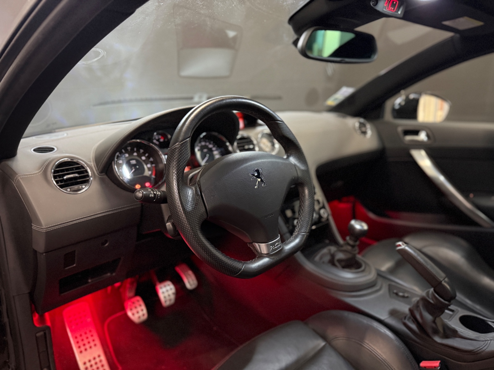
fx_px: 343
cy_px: 185
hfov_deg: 71.6
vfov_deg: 56.8
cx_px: 247
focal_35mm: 24
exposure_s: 1/25
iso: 800
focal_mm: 6.76
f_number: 1.78
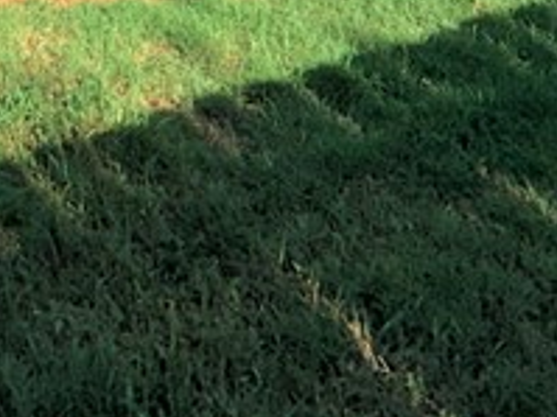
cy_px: -439
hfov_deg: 25.9
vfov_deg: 15.7
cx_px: 25
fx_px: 1158
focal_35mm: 72
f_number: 2.2
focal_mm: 2.22
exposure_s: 1/1211
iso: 16
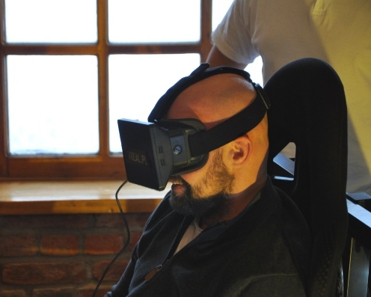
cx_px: 148
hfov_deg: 15.1
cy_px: 148
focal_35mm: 128
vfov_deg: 12.1
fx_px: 1401
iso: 800
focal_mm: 75
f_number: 5.3
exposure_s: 1/50
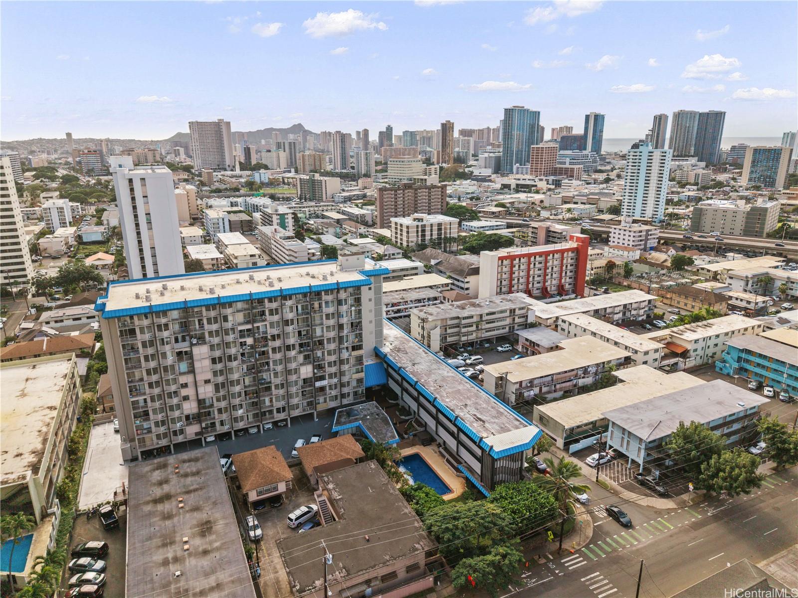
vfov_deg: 56.8
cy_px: 299
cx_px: 399
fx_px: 553
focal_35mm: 24
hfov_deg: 71.6
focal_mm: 8.67
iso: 190
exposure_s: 1/120
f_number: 1.8
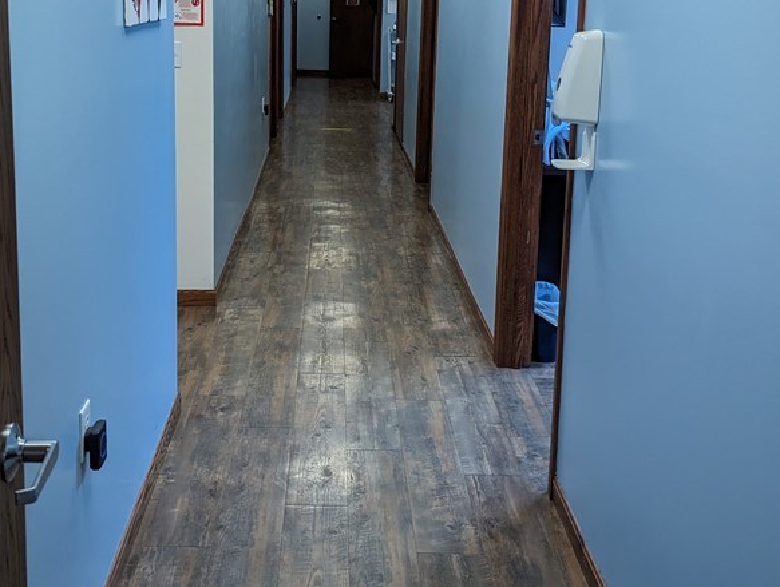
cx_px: 345
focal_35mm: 42
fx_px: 948
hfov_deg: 44.7
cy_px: 155
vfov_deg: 33.8
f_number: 1.85
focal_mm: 6.81
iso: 264
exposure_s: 1/270
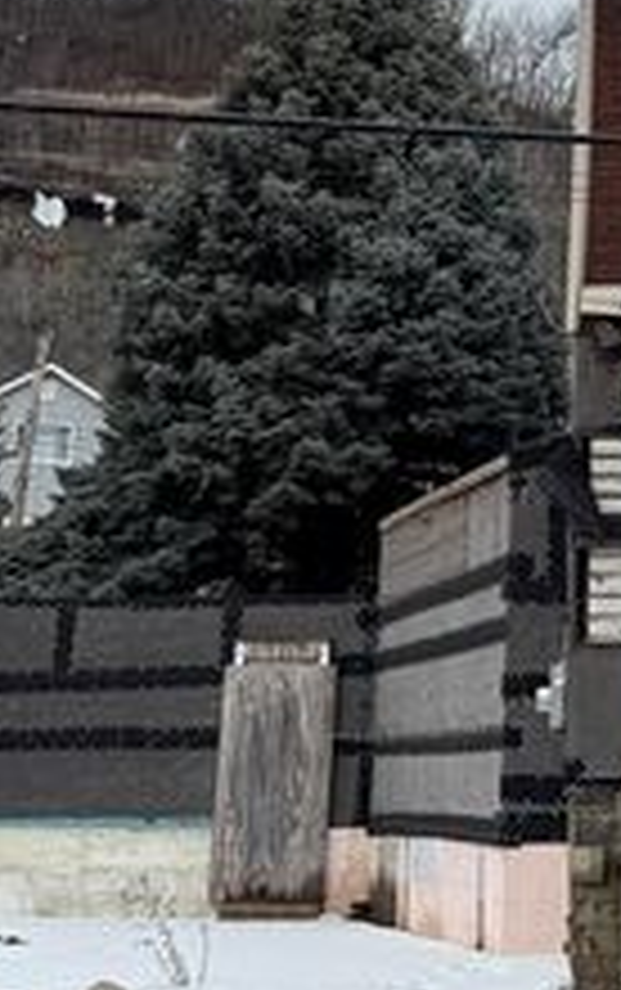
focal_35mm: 77
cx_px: 652
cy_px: 133
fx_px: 2080
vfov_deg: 26.1
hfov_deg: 16.6
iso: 80
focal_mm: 6.76
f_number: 1.78
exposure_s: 1/1597
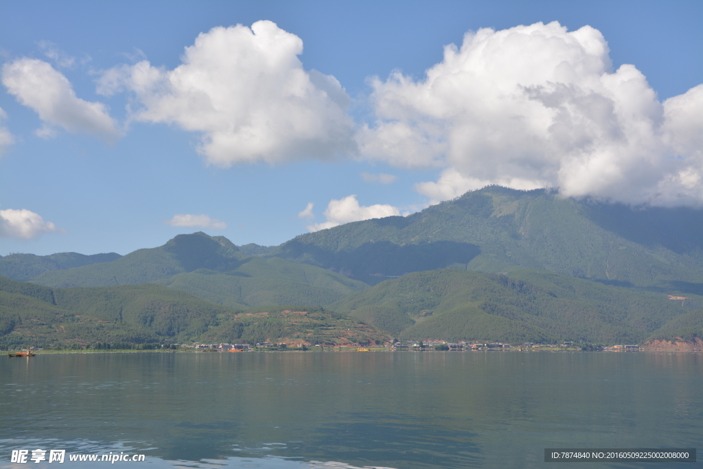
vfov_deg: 23.8
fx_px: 1113
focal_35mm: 57
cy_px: 234
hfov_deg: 35.0
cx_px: 352
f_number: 9
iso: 100
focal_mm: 38
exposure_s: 1/200
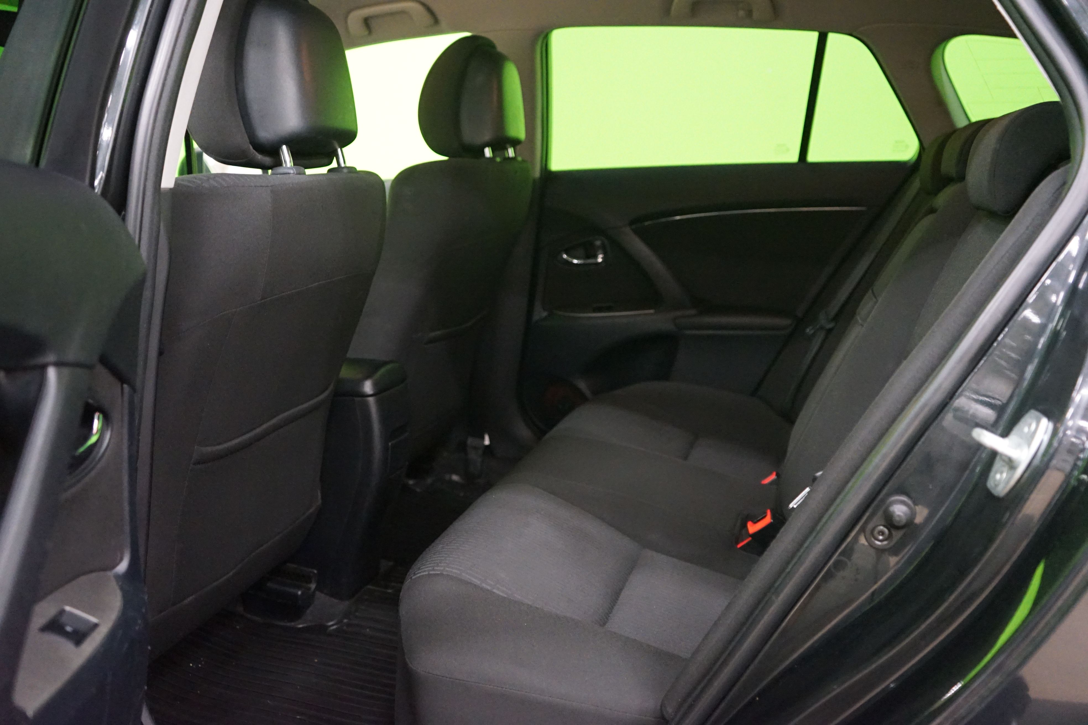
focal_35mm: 31
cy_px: 362
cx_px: 544
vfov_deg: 42.3
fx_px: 937
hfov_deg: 60.3
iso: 6400
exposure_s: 1/15
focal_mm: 31
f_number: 4
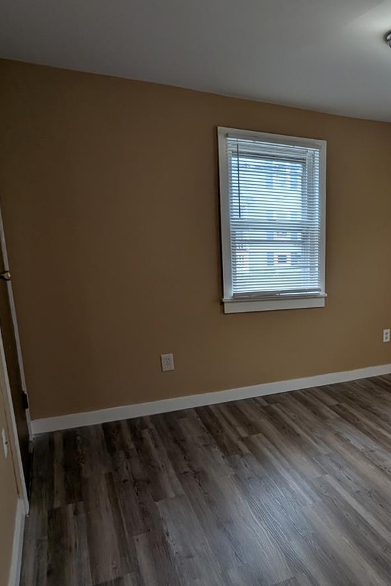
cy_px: 332
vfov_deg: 63.4
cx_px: 376
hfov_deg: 40.3
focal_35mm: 29
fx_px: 472
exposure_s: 1/30
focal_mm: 2.22
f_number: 2.2
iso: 59
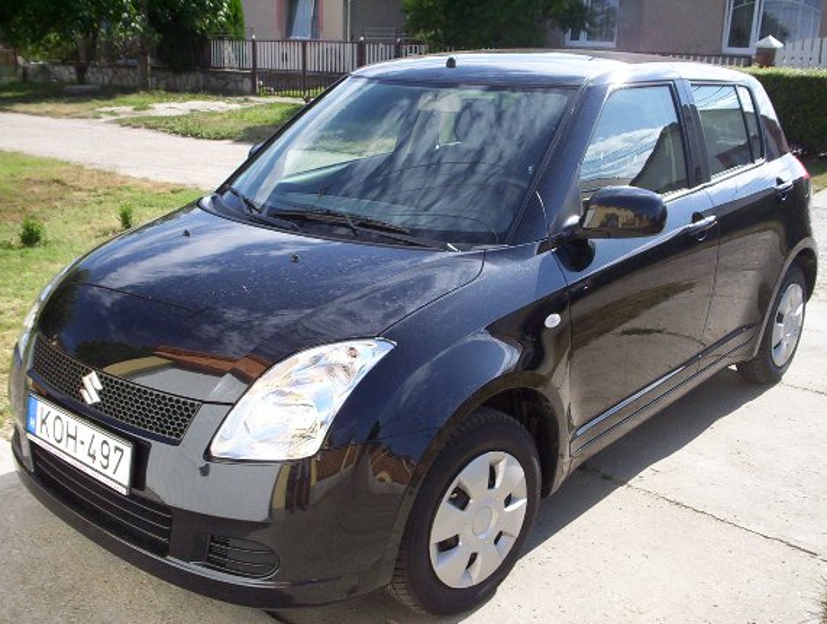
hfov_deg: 48.9
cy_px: 312
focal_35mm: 38
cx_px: 414
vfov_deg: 37.9
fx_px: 910
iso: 100
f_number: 4.5
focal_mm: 4.99
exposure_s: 1/414
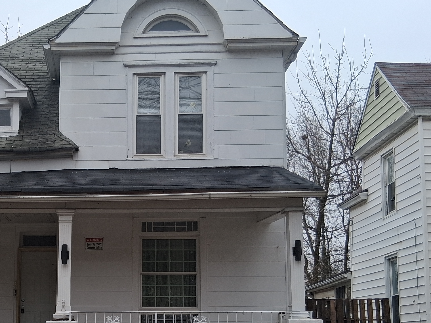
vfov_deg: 26.0
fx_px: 685
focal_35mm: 55
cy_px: 268
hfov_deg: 33.6
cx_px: 70
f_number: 1.8
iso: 25
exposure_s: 1/180
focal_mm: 3.98
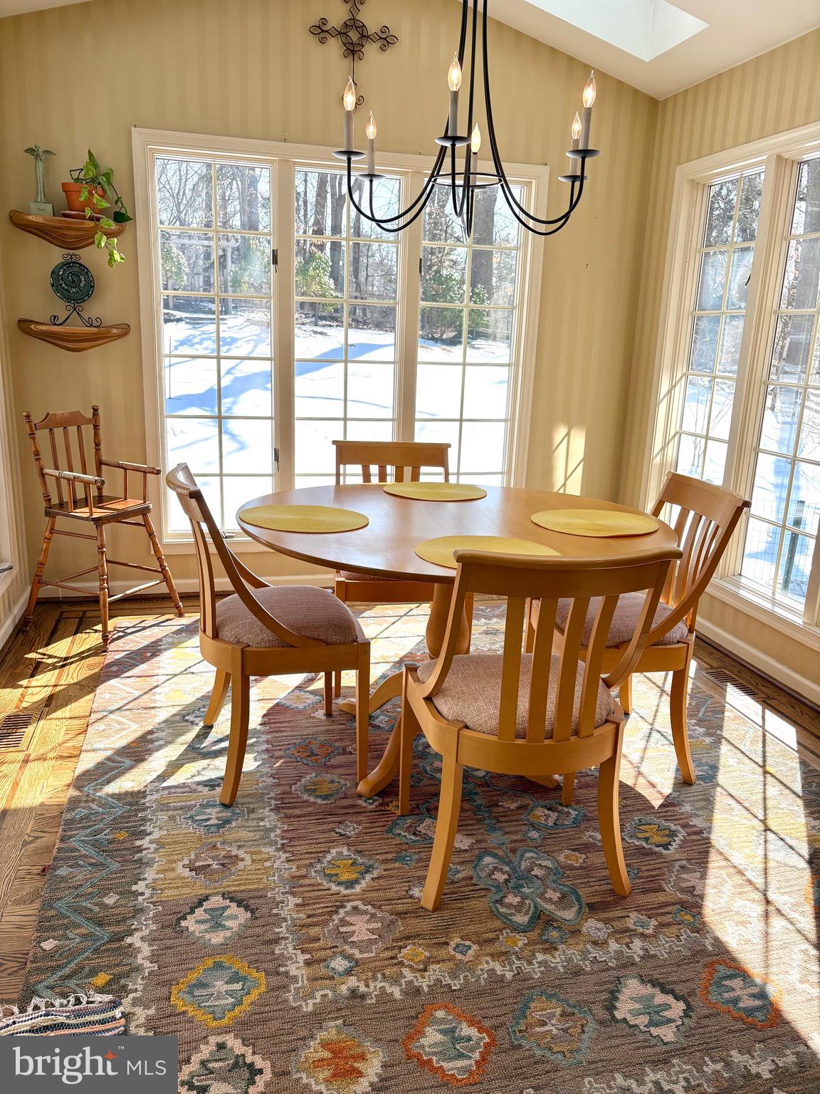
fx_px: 821
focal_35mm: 26
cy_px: 547
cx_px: 410
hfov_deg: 53.1
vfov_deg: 67.3
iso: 50
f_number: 1.6
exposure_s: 1/482
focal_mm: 5.96
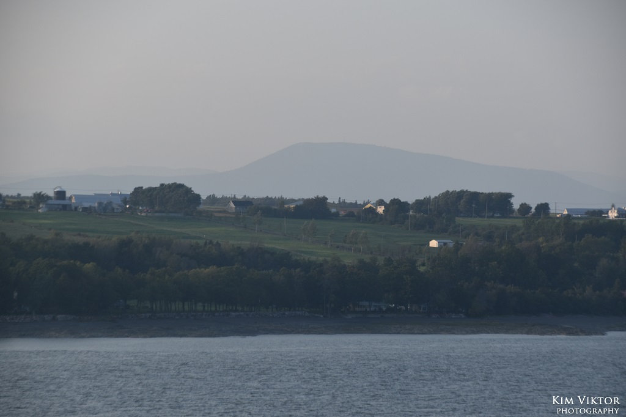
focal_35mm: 128
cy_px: 208
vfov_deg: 10.7
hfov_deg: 16.1
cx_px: 313
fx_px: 2216
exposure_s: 1/500
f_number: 5.6
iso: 200
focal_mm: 85
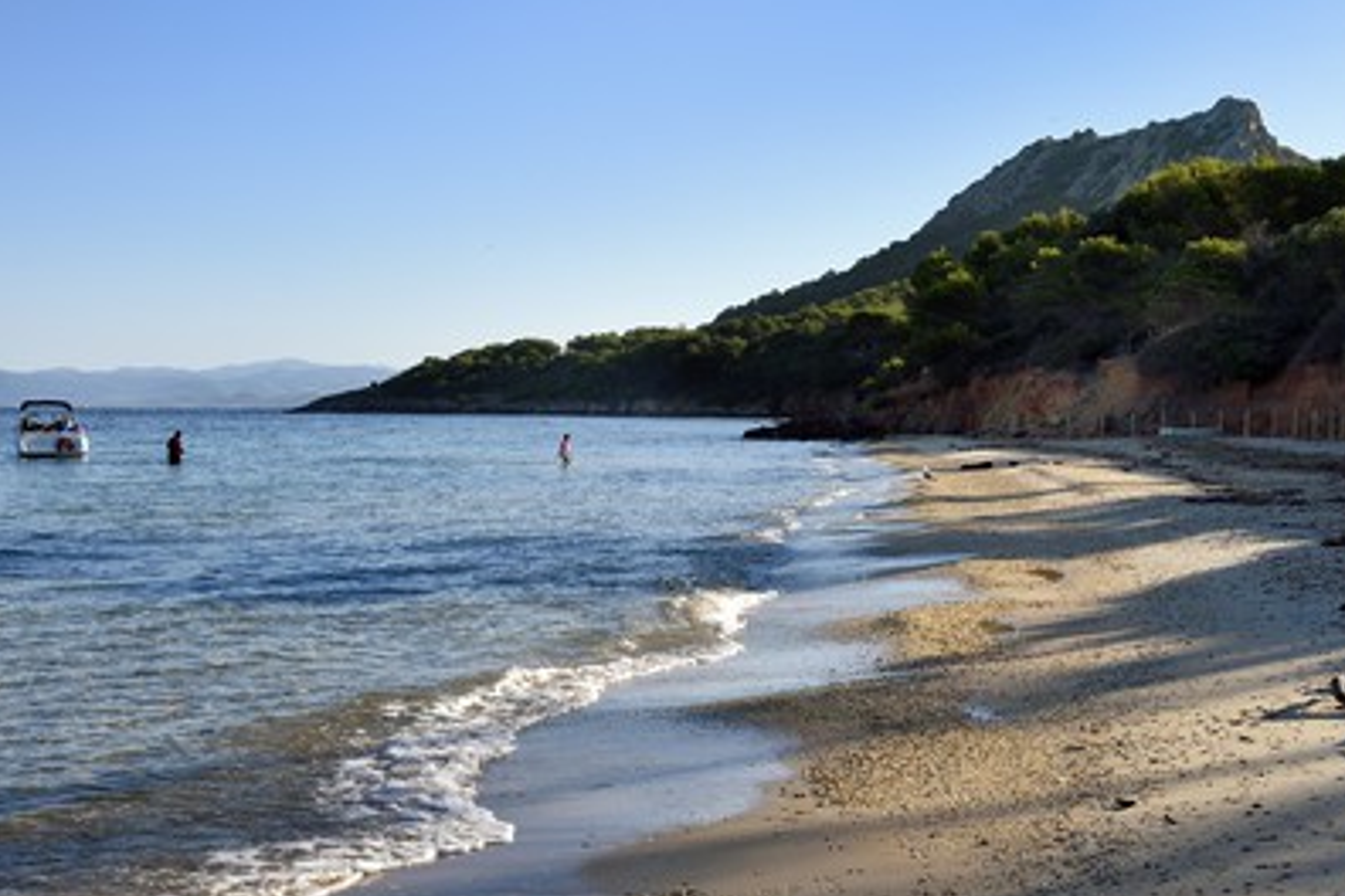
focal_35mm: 53
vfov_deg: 25.5
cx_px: 642
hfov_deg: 37.5
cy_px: 448
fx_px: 1980
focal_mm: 50
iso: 200
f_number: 13
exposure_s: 1/250
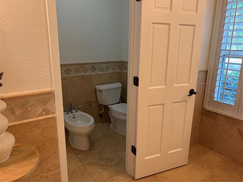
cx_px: 122
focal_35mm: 26
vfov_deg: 53.0
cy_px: 91
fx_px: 182
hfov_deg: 67.3
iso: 100
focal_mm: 5.96
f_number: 1.6
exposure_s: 1/60
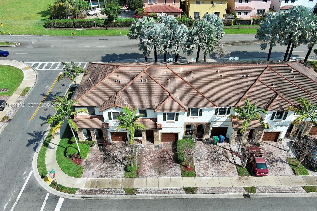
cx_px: 158
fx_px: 255
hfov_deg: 63.7
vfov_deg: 44.9
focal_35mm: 29
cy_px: 106
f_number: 2.8
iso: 101
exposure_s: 1/1282
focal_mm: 10.57
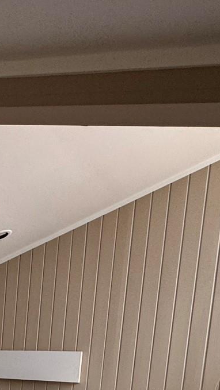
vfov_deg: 37.3
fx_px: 477
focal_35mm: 46
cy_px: 430
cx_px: -154
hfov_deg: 20.2
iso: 125
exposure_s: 1/99
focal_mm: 2.22
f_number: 2.2
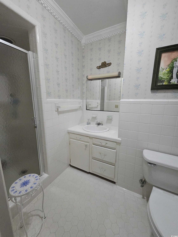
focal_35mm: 13
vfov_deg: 106.2
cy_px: 118
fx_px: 89
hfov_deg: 89.9
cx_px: 89
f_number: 2.2
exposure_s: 1/30
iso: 500
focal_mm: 1.74
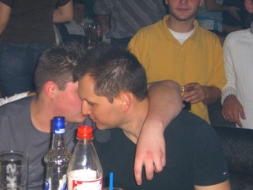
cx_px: 37
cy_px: 120
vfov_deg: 18.2
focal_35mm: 81
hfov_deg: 23.6
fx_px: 592
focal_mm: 9.5
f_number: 3.1
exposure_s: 1/60
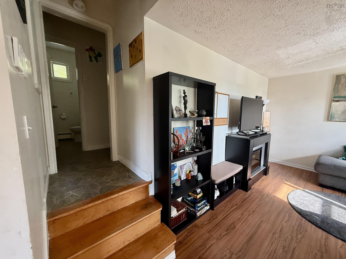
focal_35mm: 14
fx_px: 140
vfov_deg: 85.7
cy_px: 130
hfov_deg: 102.1
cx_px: 173
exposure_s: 1/83
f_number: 2.2
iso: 320
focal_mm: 2.22
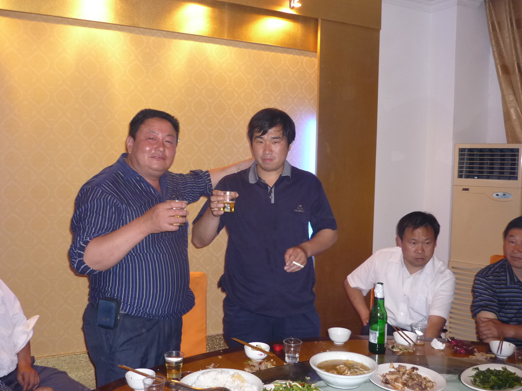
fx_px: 498
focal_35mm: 33
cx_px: 261
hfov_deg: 55.4
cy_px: 196
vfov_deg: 42.9
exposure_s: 1/30
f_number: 2.8
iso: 250
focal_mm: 5.5
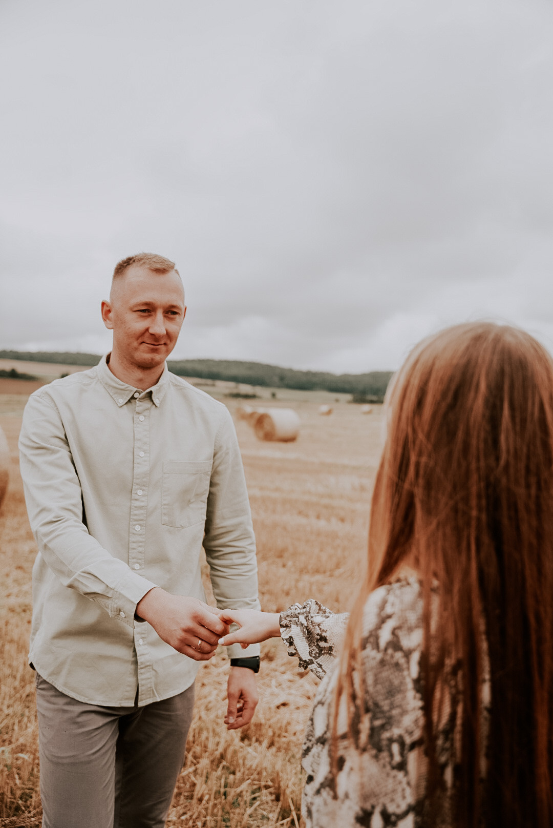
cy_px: 414
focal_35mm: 34
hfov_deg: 38.8
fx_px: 784
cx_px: 276
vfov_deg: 55.6
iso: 100
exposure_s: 1/400
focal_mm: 34.1
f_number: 3.2
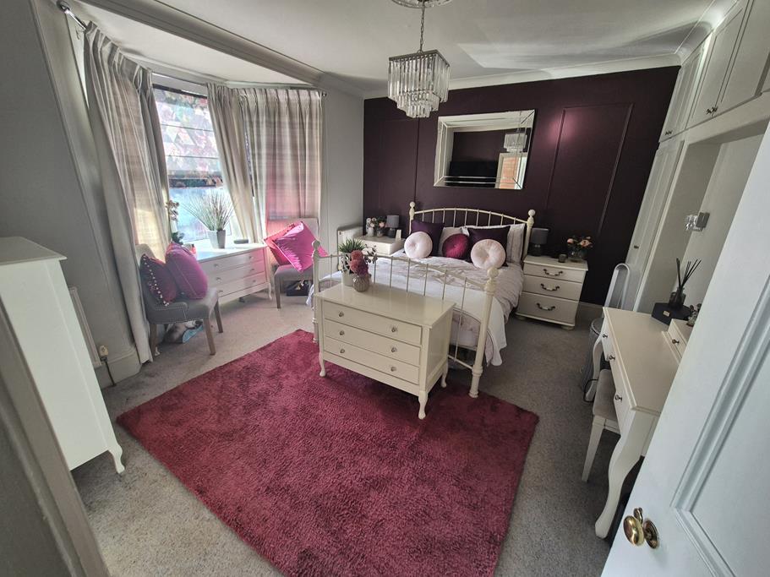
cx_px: 385
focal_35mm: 13
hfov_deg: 106.2
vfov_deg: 89.9
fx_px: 289
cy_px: 288
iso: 125
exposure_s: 1/50
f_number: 2.2
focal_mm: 2.2
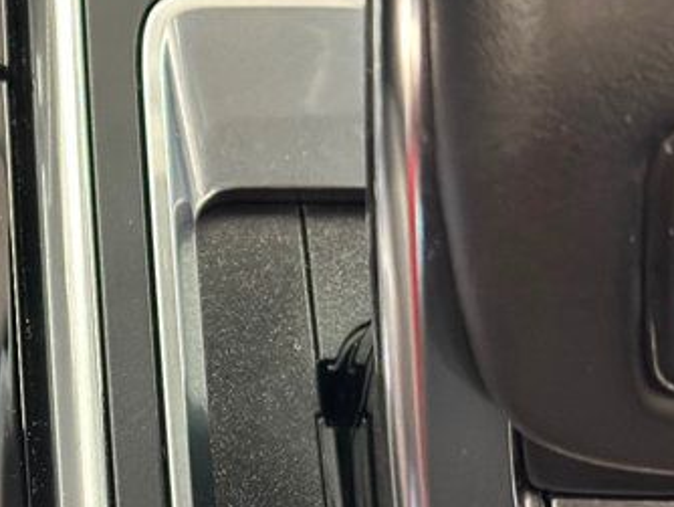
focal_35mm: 147
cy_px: 491
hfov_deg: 12.8
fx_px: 2864
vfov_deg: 10.0
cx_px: -309
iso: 500
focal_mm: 6.86
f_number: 1.78
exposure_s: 1/37
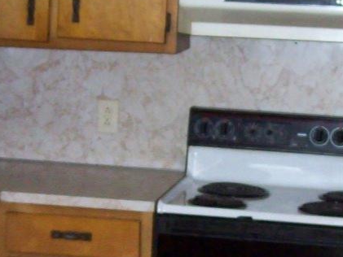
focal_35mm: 123
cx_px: 257
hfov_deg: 15.9
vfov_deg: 12.0
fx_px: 1219
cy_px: 194
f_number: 2.7
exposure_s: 1/64
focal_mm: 6
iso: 200
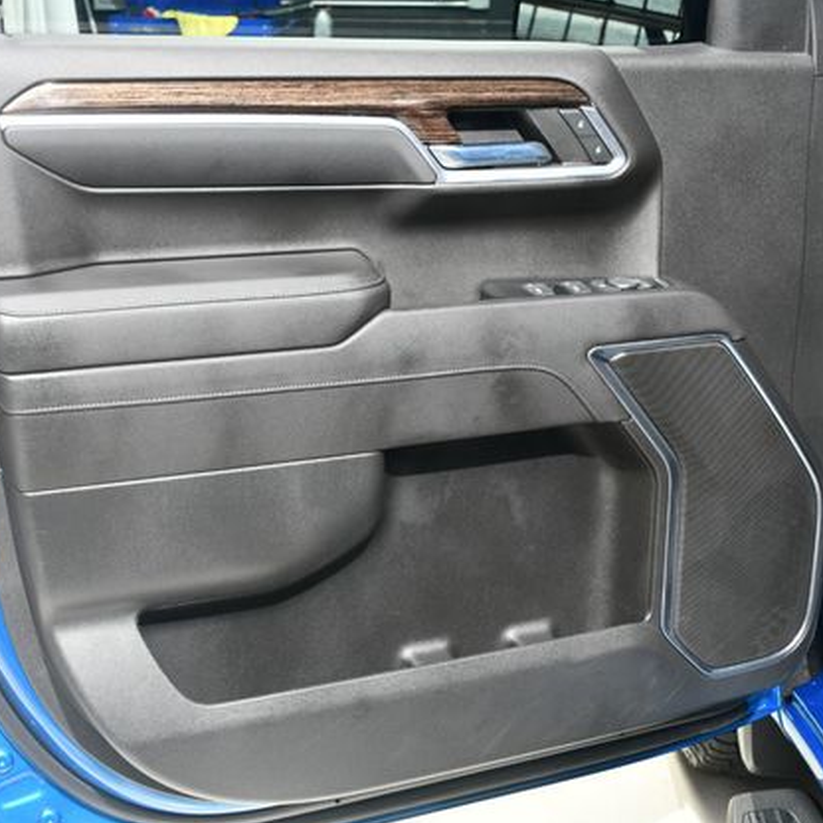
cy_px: 413
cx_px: 415
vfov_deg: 36.1
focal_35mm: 47
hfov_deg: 36.1
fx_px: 1264
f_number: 5
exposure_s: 1/160
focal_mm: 24
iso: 100
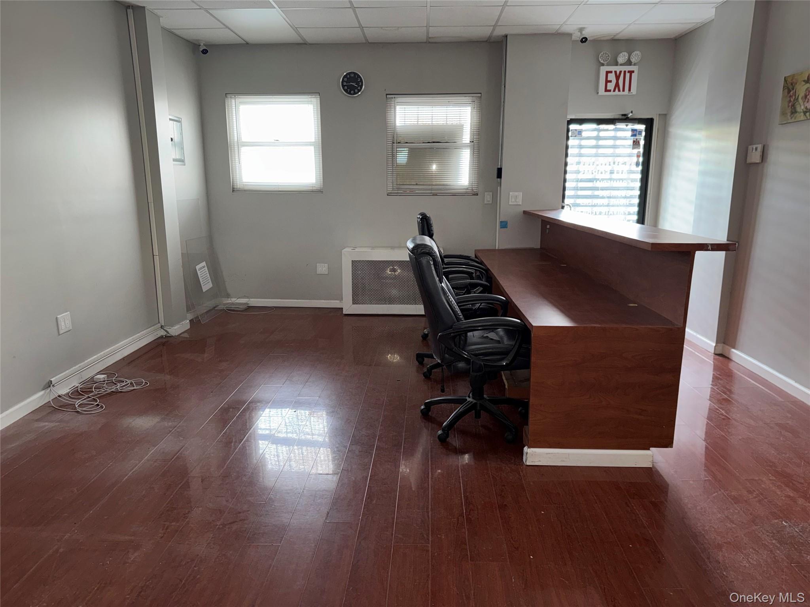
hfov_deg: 71.6
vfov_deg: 56.8
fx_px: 562
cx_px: 405
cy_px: 304
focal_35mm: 24
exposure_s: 1/15
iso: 125
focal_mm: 6.76
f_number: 1.78
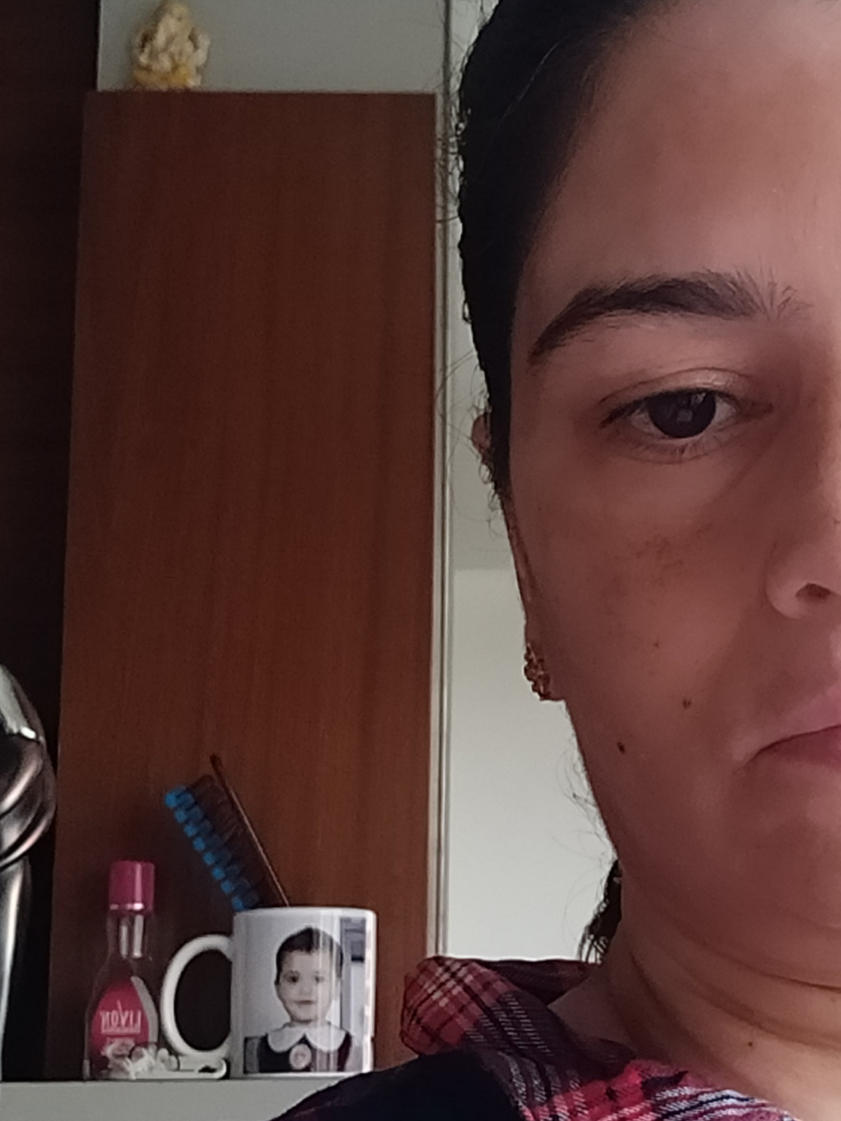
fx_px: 1782
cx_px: 802
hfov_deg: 25.5
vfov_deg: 34.8
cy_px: 674
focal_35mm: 55
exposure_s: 1/50
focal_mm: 3.52
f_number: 2
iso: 320
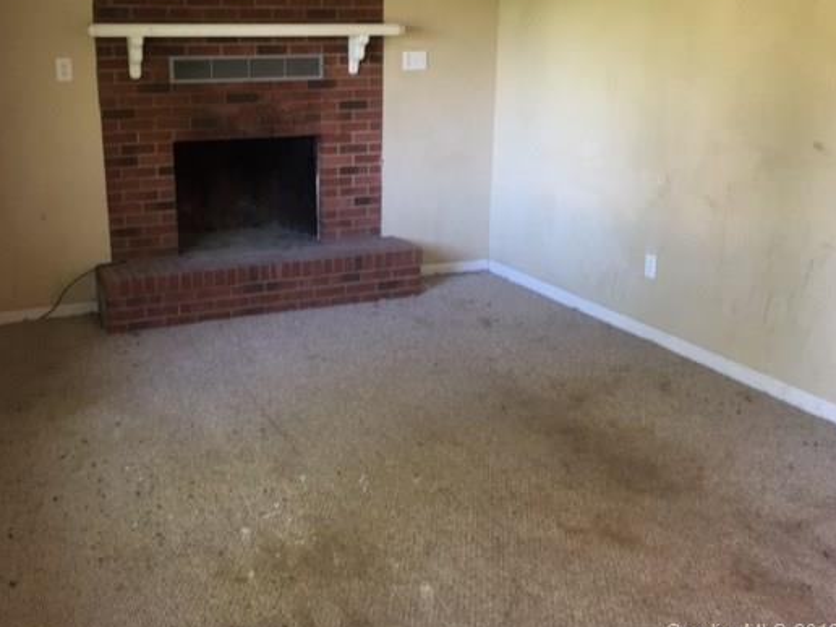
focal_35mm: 36
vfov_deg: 39.5
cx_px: 334
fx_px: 869
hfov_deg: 51.0
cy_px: 259
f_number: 2.2
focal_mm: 4.15
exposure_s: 1/30
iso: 125
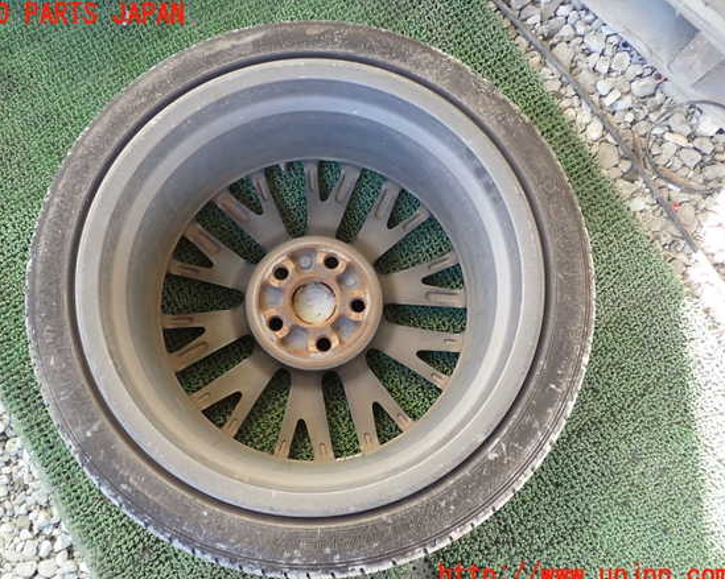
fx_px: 687
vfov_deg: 45.8
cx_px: 341
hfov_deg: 55.6
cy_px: 295
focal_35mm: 32
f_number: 2.3
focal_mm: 5.4
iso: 200
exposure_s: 1/100
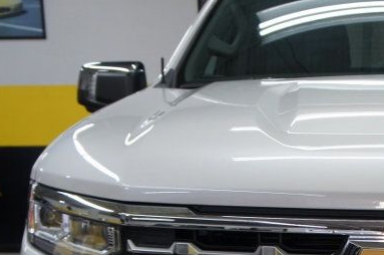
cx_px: 396
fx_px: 983
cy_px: 295
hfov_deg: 21.2
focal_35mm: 92
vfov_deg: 14.4
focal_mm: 23
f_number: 4
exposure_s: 1/40
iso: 200
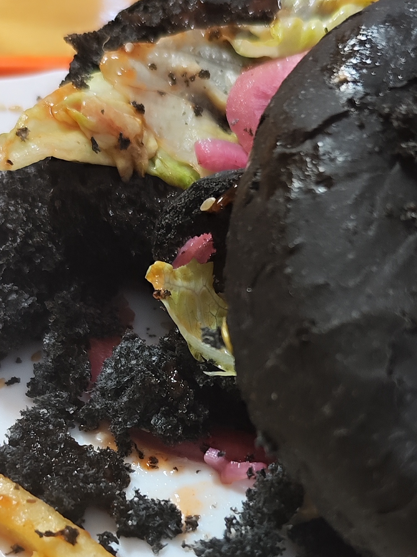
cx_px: 255
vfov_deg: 27.5
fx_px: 1125
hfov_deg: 21.0
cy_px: 407
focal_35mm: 70
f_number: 1.69
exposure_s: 1/100
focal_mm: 7.01
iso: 885
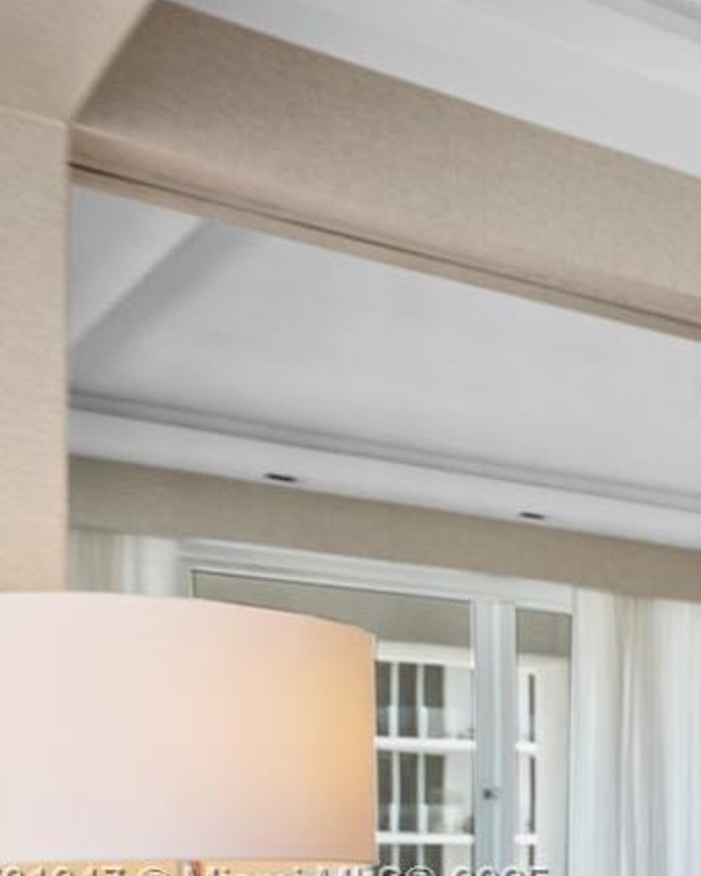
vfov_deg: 32.4
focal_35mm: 53
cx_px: 1538
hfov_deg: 16.9
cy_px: 886
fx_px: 1374
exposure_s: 1/20
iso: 200
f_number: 8
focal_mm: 10
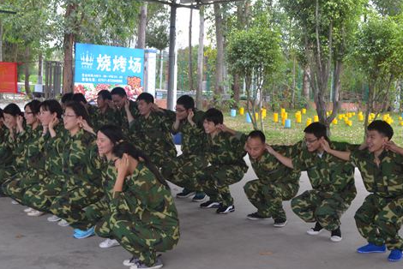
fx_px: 549
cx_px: 218
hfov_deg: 40.3
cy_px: 107
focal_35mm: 49
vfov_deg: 27.5
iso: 360
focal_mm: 24
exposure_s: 1/125
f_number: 5.6
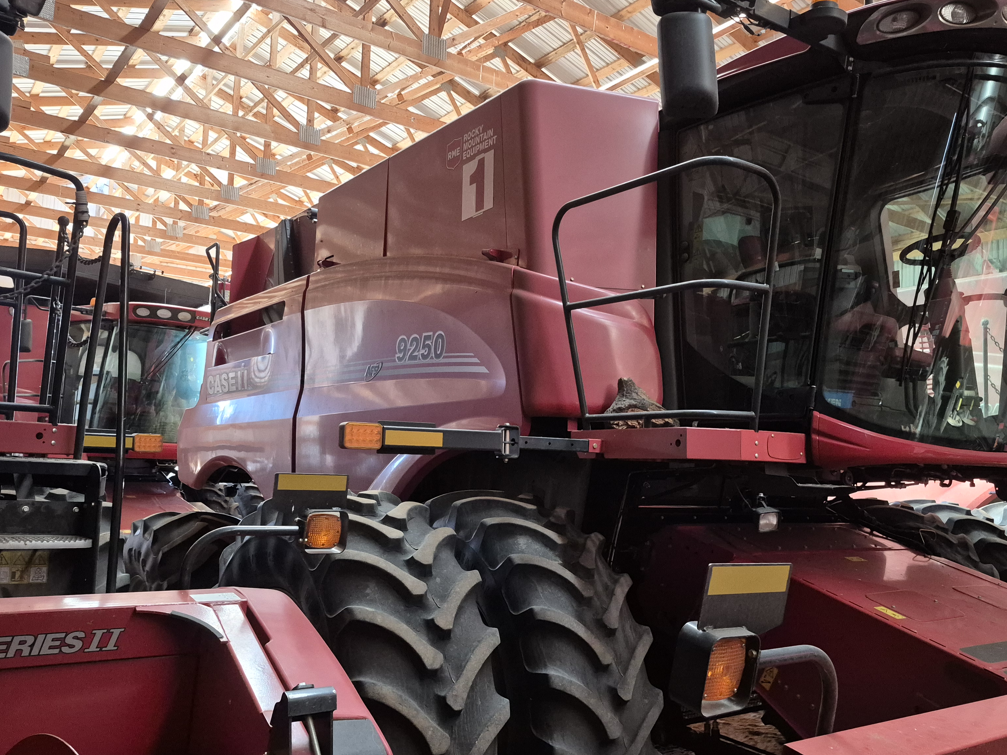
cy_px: 384
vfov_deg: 46.8
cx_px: 581
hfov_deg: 59.7
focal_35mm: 30
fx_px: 873
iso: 1000
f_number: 1.8
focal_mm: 5.4
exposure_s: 1/120
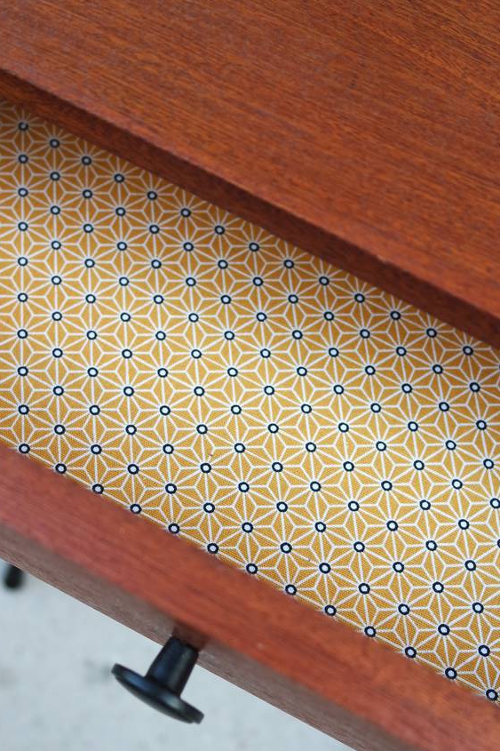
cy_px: 468
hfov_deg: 29.9
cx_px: 243
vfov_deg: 43.3
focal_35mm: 45
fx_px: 938
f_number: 3.5
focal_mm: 22
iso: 200
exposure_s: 1/50
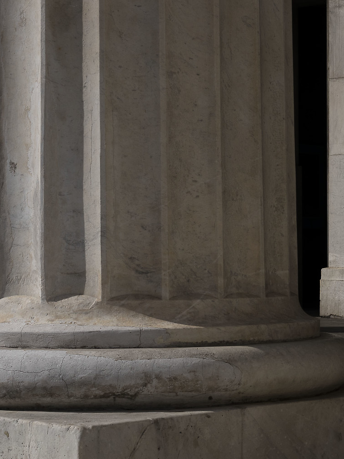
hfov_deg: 12.5
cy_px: 287
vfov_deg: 17.2
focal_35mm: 114
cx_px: 465
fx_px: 1511
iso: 100
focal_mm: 50
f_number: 11
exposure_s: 1/640
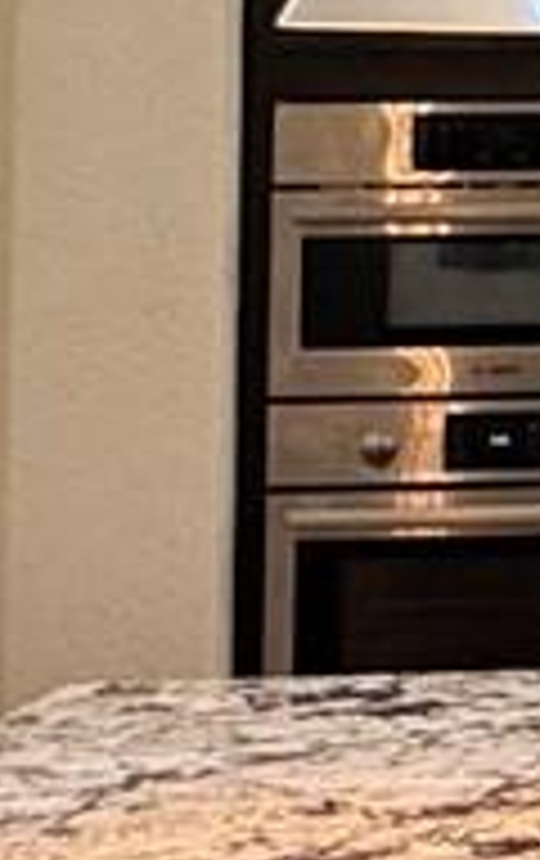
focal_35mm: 124
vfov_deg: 16.3
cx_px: 1508
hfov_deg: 9.0
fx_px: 2909
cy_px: -86
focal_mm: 2.22
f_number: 2.2
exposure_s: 1/120
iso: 250
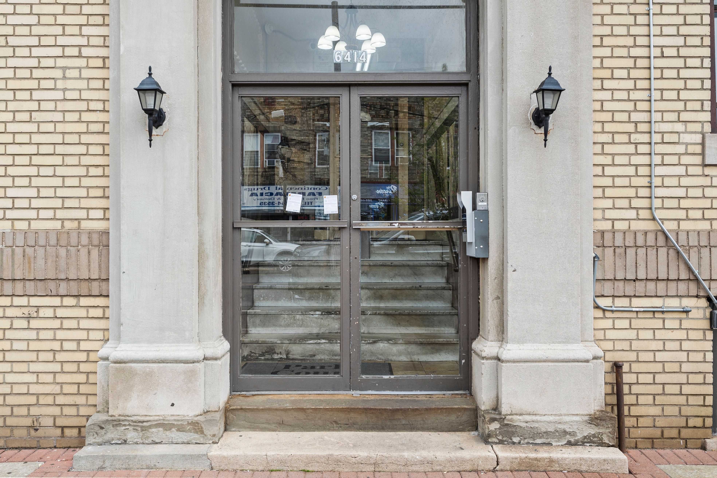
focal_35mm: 30
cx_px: 358
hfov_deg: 61.9
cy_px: 239
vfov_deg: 43.6
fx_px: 597
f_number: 8
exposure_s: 1/10
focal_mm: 20
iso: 200
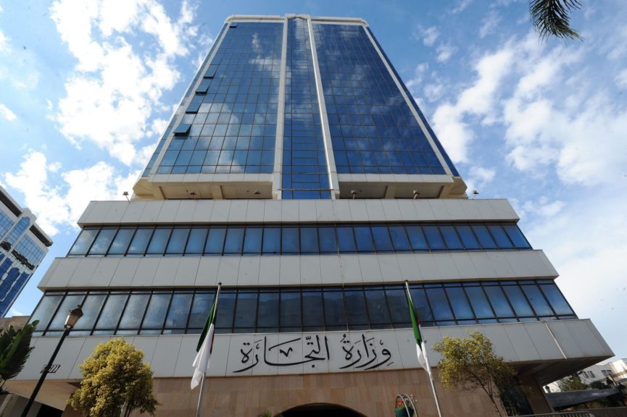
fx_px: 296
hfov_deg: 93.3
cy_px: 208
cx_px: 314
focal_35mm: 17
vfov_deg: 70.4
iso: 320
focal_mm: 17
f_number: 16
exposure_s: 1/125
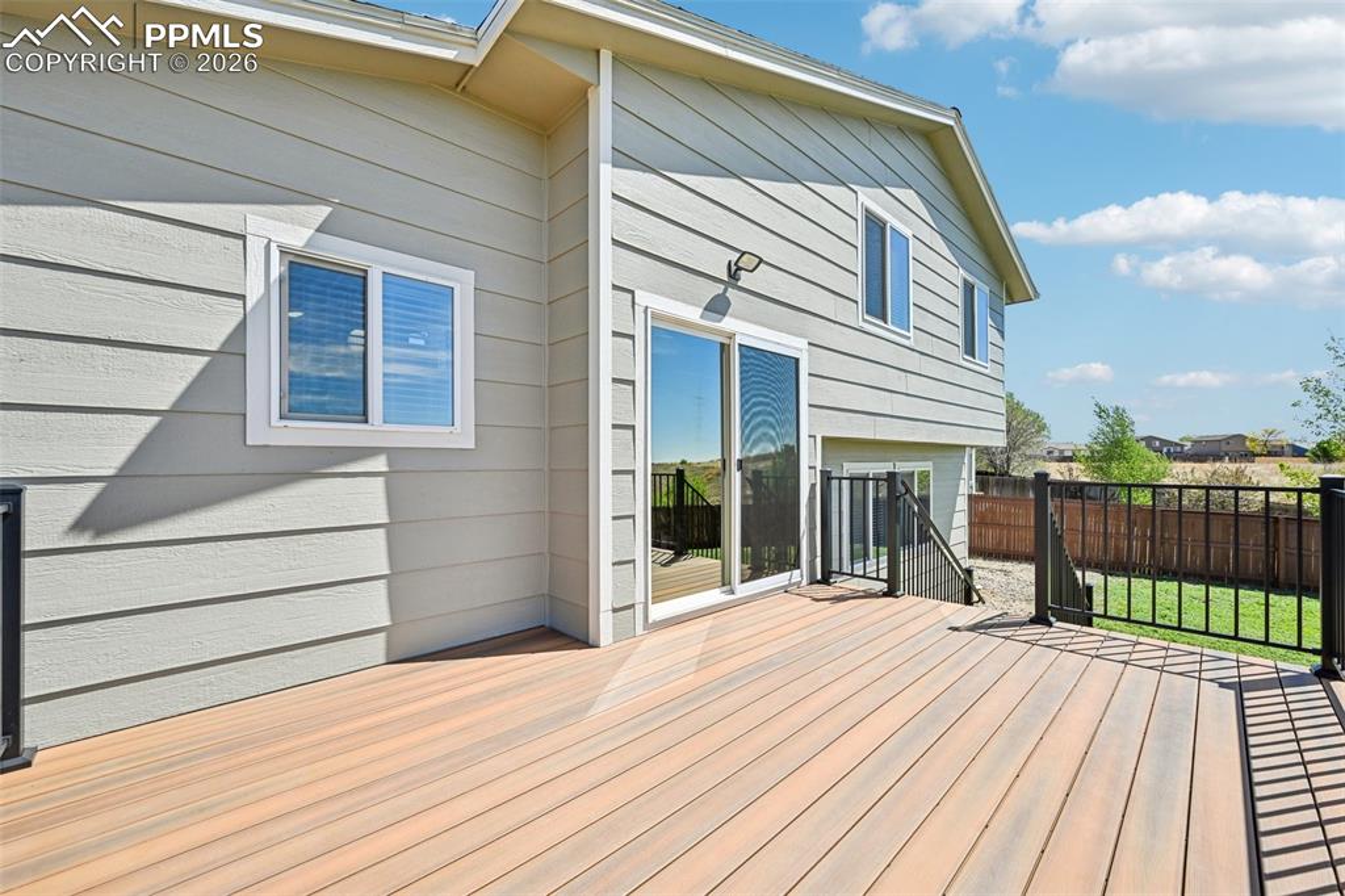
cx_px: 672
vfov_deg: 81.2
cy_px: 448
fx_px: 523
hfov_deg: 104.3
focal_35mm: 14
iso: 64
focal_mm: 14
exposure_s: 1/100
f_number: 11
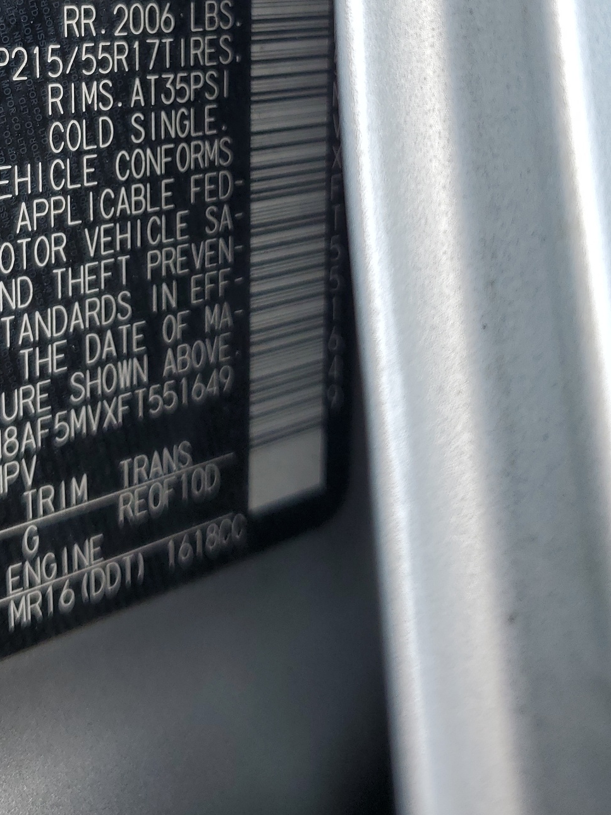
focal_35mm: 43
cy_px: 158
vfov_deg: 41.9
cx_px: 115
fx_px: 1012
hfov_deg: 32.6
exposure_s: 1/1429
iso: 50
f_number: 1.5
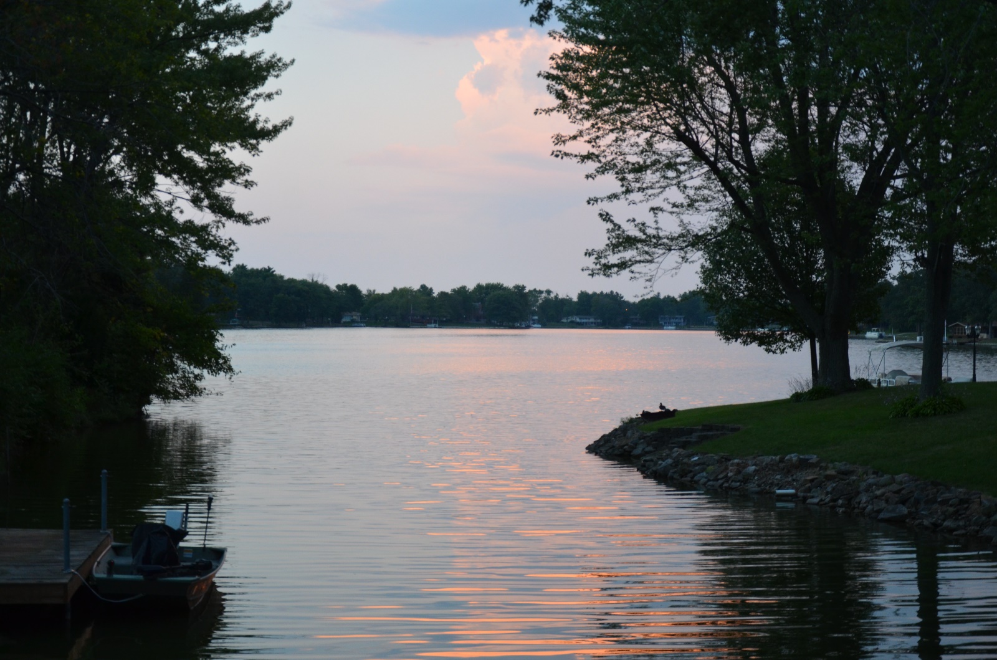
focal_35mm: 68
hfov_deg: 29.9
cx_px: 498
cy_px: 330
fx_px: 1865
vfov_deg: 20.1
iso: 800
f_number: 4.8
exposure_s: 1/40
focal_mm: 45
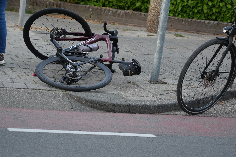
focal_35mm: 139
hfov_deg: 14.7
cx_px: 95
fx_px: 911
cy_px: 56
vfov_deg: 9.9
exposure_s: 1/80
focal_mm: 105
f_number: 5
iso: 640
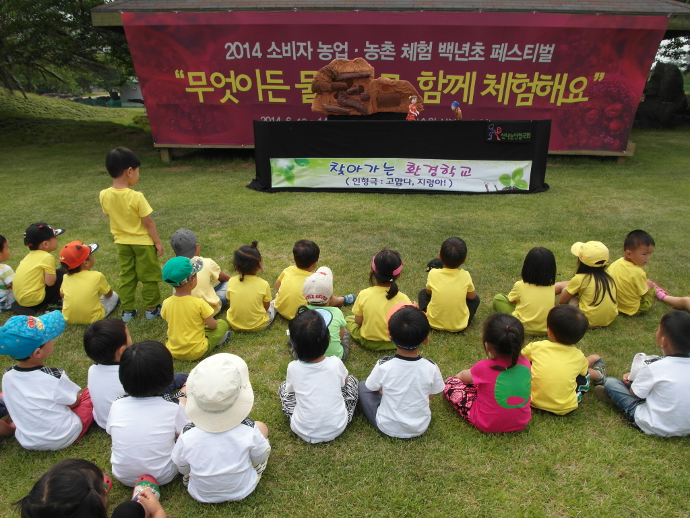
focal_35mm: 24
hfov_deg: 71.6
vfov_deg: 56.8
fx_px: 478
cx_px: 345
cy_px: 259
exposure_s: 1/500
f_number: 4.4
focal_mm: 5.2
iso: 80
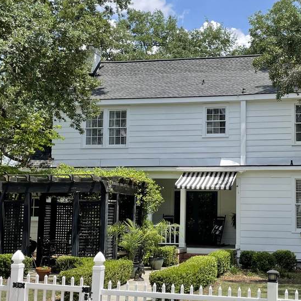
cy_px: 161
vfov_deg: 31.6
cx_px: 207
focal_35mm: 54
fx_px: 531
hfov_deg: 31.3
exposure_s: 1/2304
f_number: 1.6
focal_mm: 4.2
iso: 32
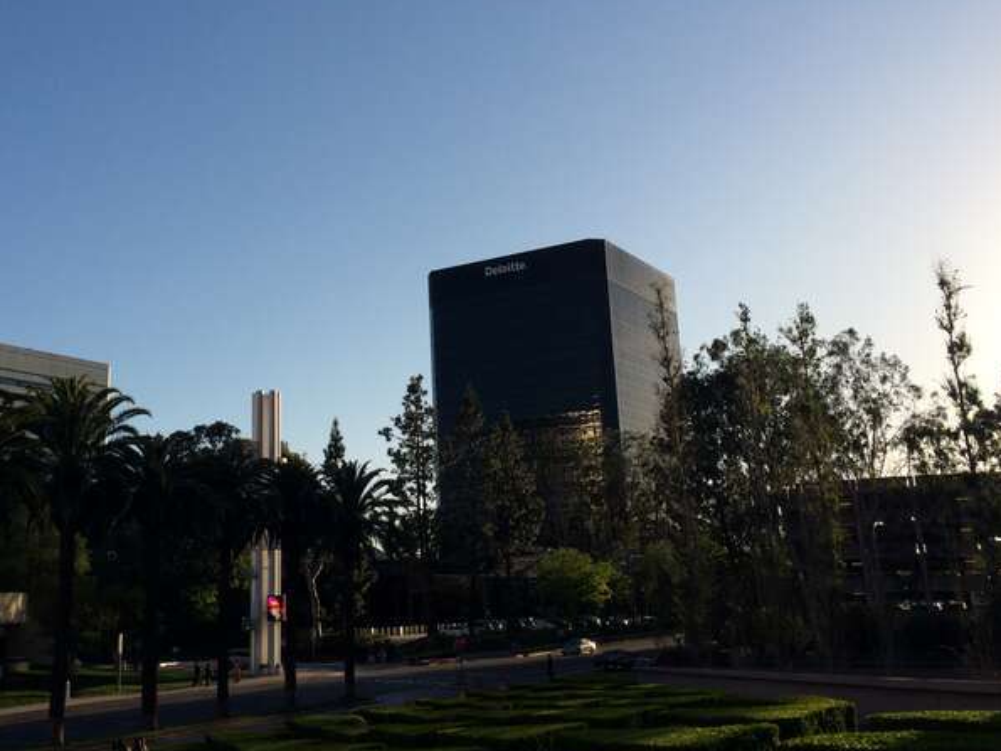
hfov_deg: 47.6
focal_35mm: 39
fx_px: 1128
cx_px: 402
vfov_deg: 36.6
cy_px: 273
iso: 32
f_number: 2.2
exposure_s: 1/2415
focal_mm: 4.15
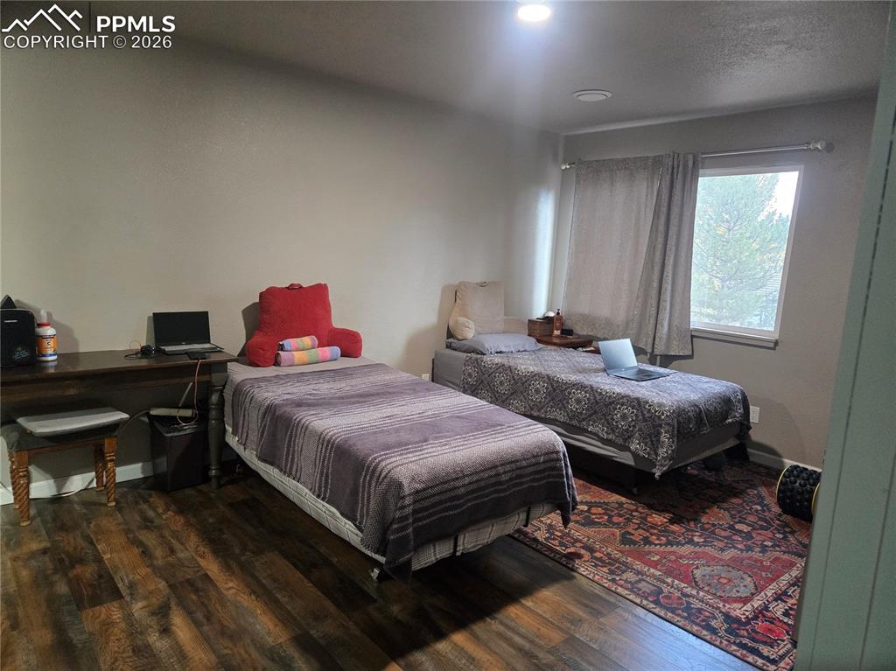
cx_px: 448
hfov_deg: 74.0
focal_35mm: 23
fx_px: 595
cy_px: 336
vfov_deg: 58.8
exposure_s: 1/120
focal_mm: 5.4
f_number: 1.8
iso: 800
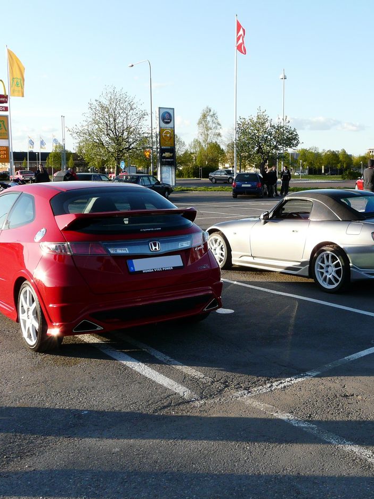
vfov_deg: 45.8
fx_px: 591
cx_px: 268
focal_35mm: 41
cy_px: 247
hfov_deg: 34.6
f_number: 4.5
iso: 100
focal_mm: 4.9
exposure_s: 1/250
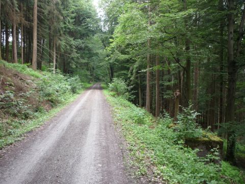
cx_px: 122
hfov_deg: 56.8
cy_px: 92
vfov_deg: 44.2
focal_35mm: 32
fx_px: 226
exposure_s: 1/30
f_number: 3.3
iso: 125
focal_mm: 5.2
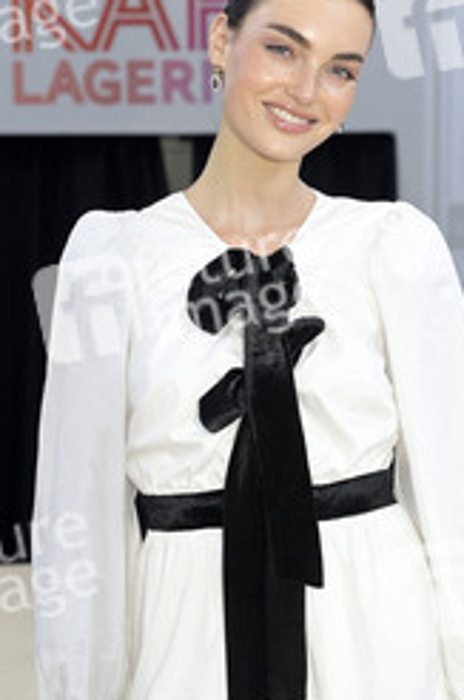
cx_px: 262
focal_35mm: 127
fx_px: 2466
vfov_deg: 16.1
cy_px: 438
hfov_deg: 10.7
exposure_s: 1/250
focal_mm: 78
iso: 500
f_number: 5.6
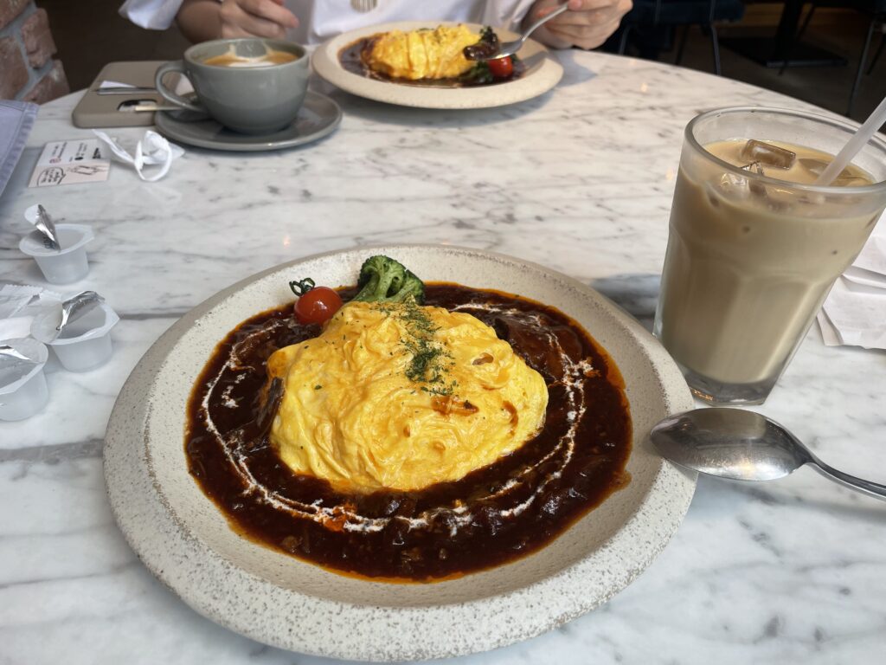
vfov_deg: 53.1
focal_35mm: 26
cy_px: 332
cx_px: 443
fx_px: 665
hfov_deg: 67.3
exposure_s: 1/264
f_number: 1.6
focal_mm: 4.2
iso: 32
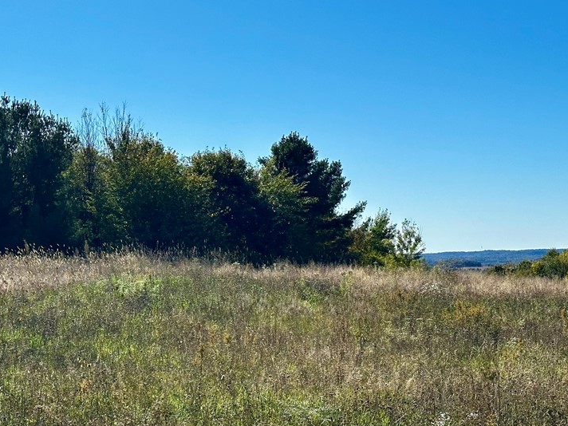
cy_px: 268
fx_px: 1132
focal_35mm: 69
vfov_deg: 21.3
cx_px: 215
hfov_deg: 28.1
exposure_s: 1/5556
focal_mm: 6.86
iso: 64
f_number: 1.78
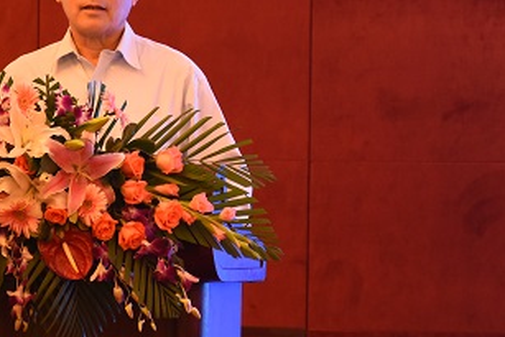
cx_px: 151
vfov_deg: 5.2
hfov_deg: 7.8
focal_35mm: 264
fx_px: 3705
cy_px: 36
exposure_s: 1/30
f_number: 5.3
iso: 1600
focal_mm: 90
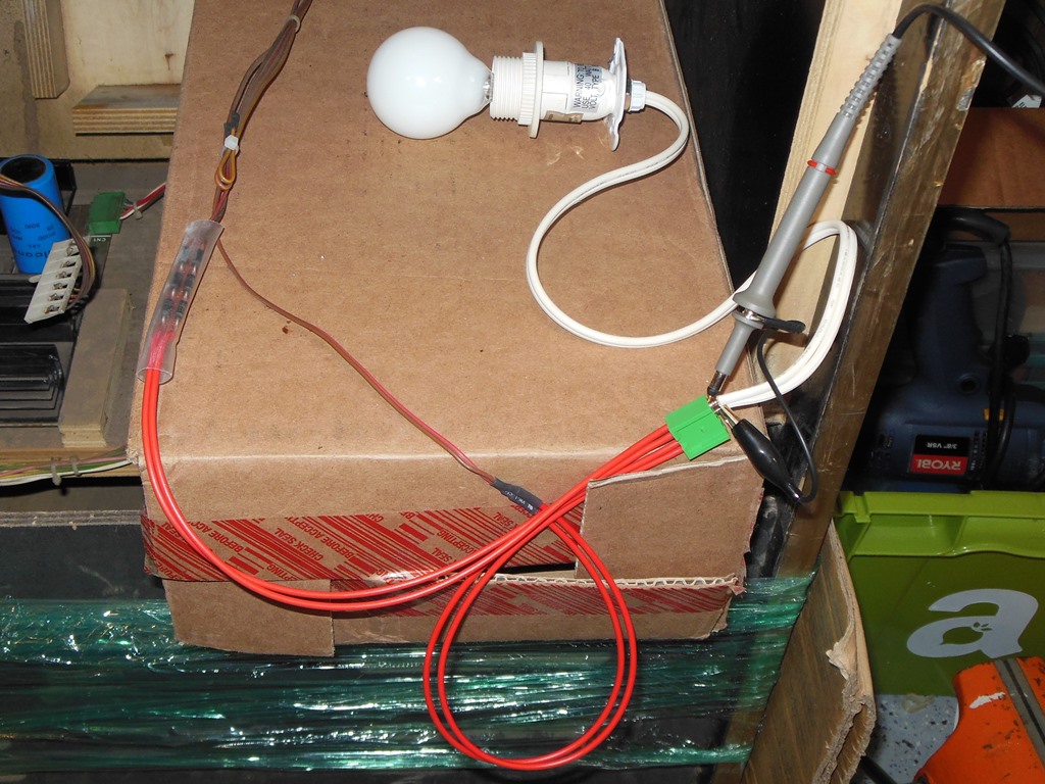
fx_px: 1147
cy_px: 392
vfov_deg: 37.7
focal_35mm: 38
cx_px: 522
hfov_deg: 49.0
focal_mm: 6.8
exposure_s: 1/30
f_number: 3.6
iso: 200
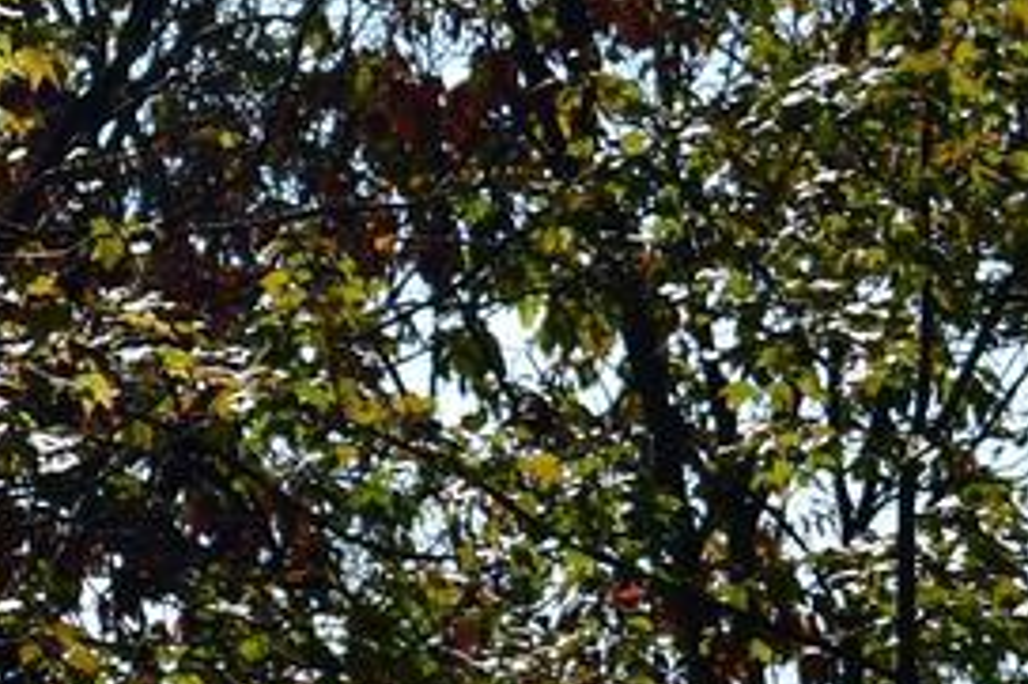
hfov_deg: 2.6
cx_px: -1357
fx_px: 22601
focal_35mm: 792
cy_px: 1018
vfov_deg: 1.7
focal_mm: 70
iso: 100
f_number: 6.3
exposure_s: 1/800
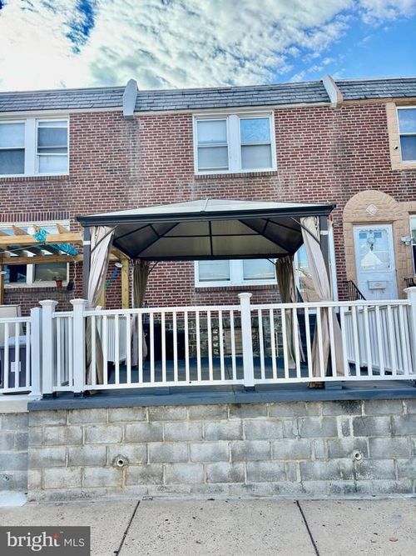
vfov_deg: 67.3
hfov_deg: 53.0
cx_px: 208
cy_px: 278
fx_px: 417
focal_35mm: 26
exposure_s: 1/1115
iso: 50
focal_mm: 5.96
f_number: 1.6
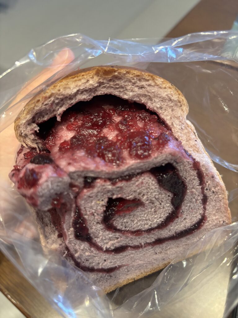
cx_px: 119
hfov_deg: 53.1
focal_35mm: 26
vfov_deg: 67.3
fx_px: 238
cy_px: 159
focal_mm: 5.96
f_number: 1.6
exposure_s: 1/60
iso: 400
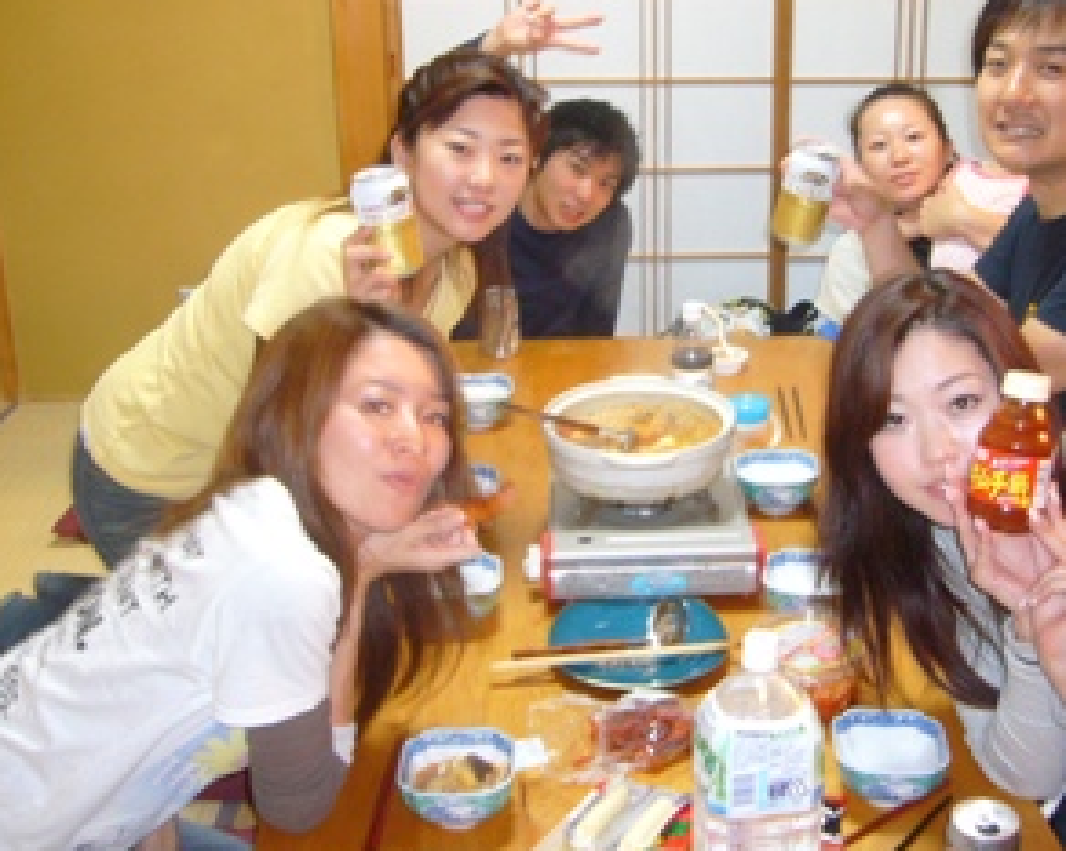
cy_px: 323
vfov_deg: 31.3
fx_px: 1513
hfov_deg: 38.6
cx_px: 668
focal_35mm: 48
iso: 160
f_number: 2.8
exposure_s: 1/8
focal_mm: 5.8
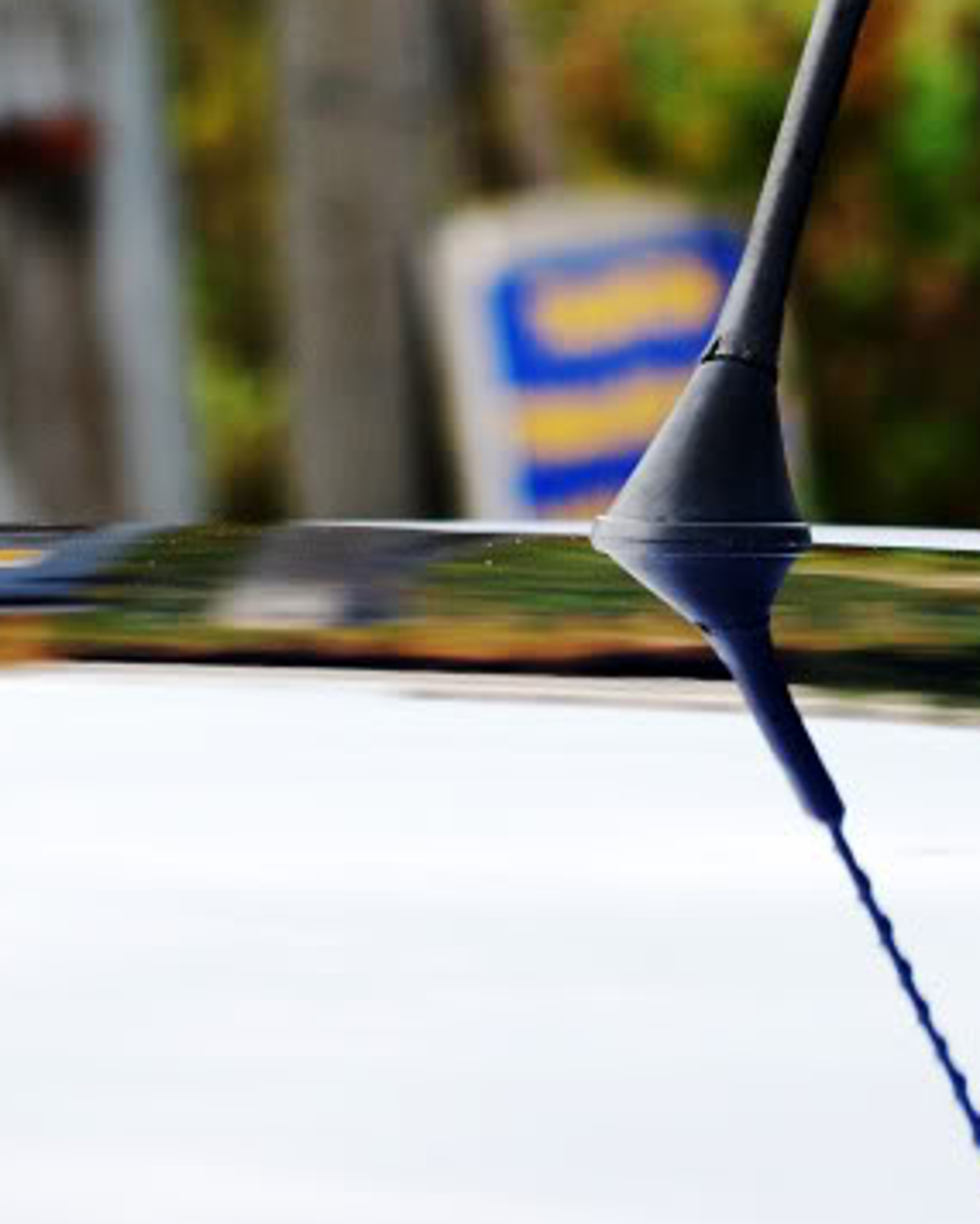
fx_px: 8009
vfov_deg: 8.7
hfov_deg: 7.0
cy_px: 621
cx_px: 865
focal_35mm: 221
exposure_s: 1/500
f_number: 5.6
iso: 400
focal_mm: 70
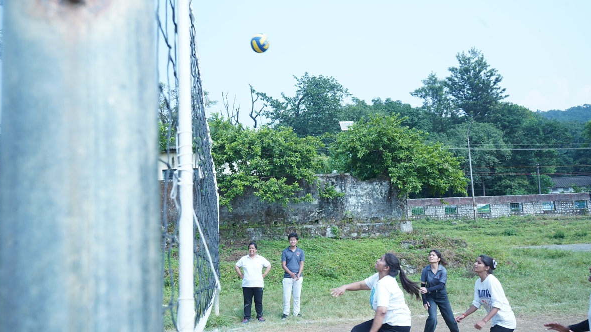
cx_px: 293
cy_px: 164
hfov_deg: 59.5
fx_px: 517
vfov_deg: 35.6
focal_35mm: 33
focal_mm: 31
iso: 250
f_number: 9
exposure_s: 1/160
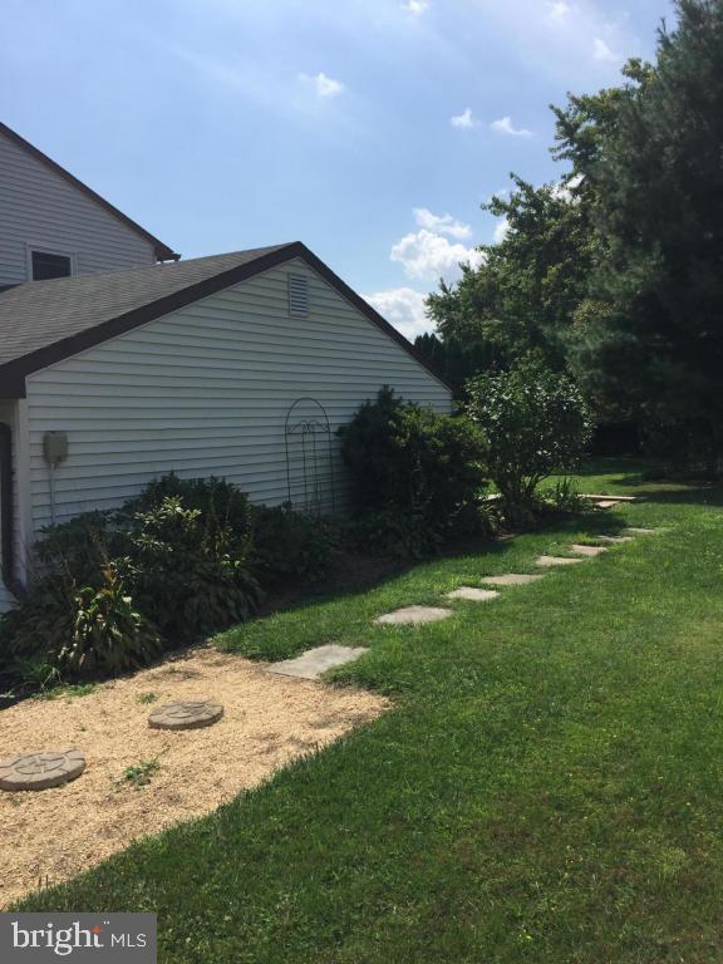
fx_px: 808
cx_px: 362
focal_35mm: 29
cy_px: 482
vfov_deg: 61.7
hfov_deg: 48.2
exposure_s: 1/3597
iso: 32
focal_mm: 4.15
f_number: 2.2
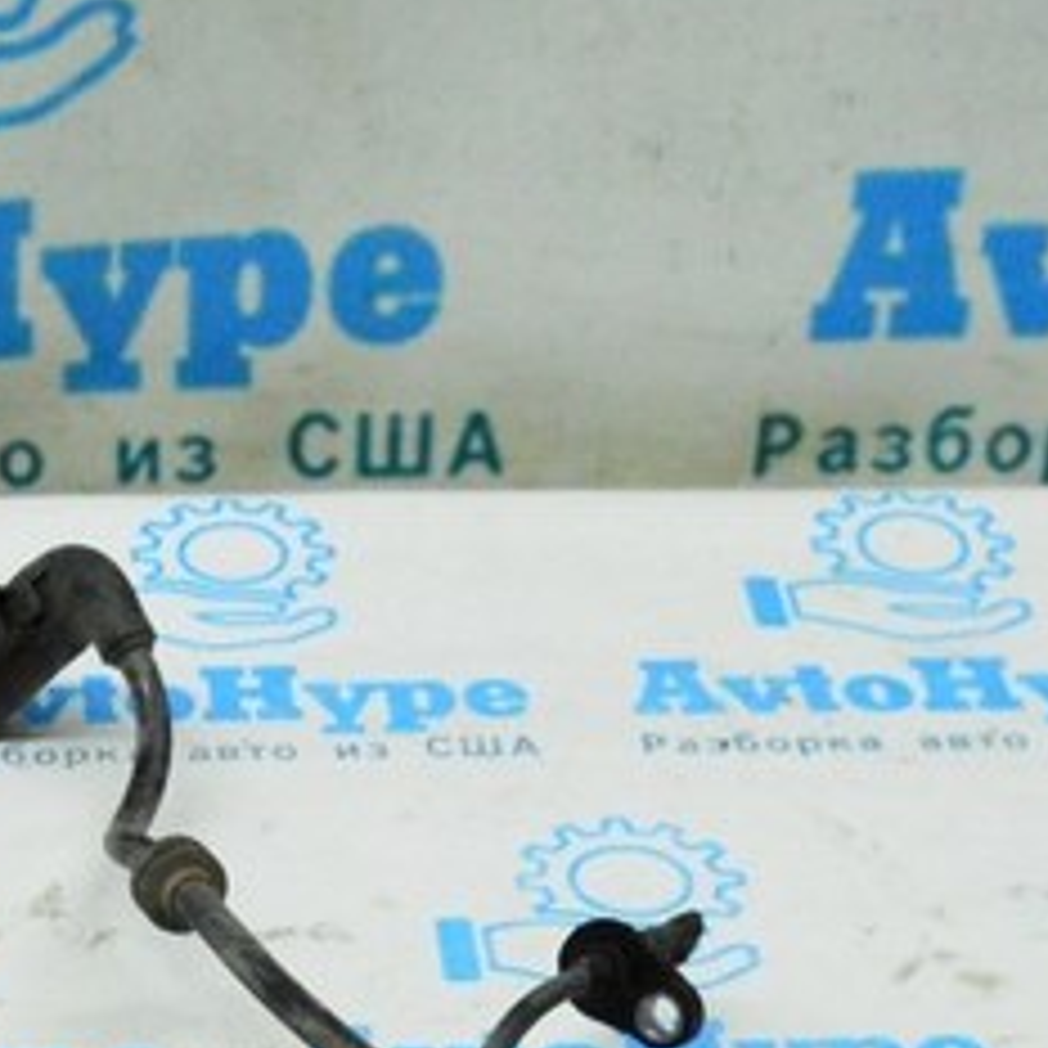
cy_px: 1266
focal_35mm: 112
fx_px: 3836
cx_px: 9
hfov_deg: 15.3
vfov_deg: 15.0
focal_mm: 20
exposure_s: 1/1000
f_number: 3.5
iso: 6400
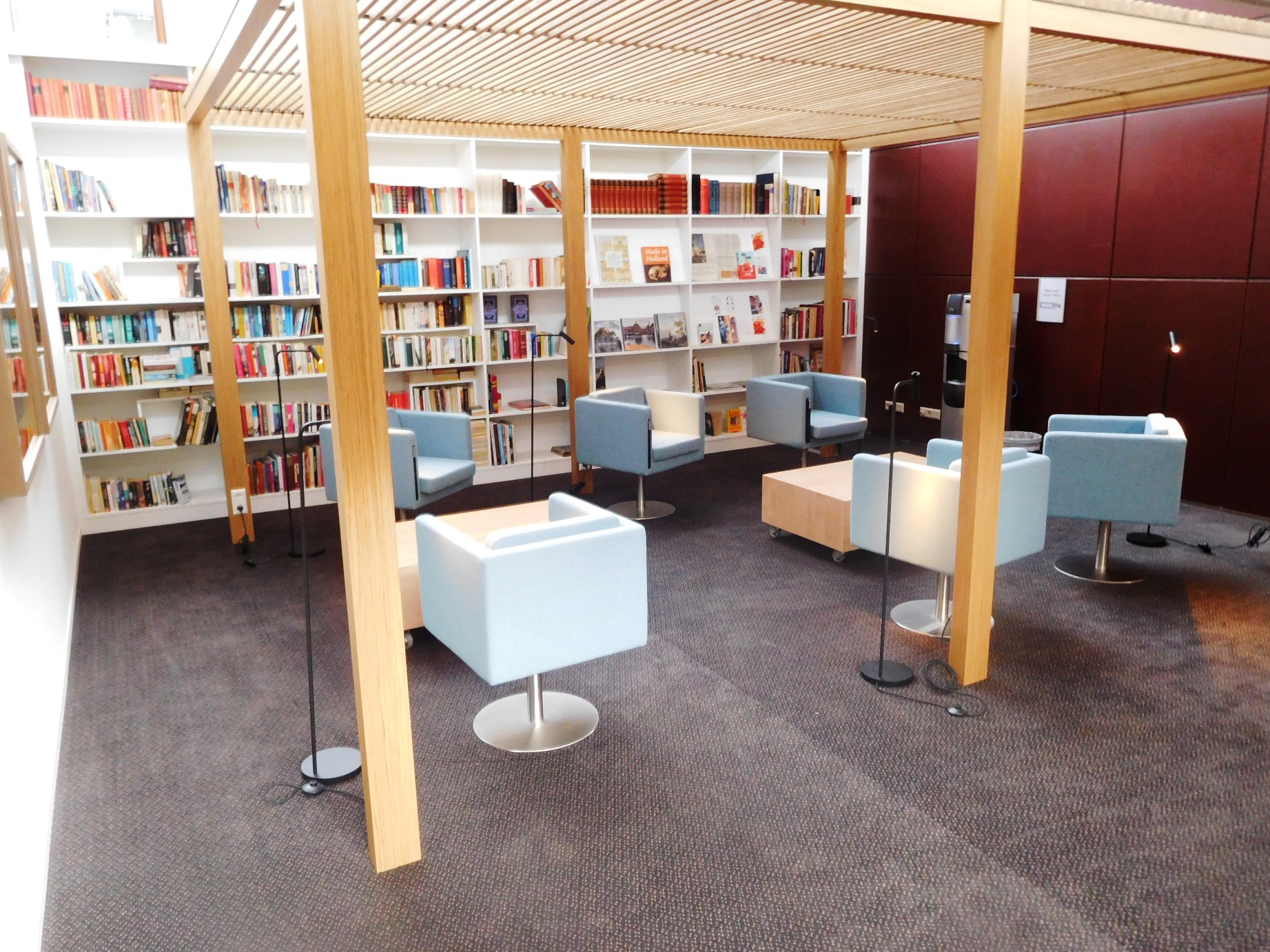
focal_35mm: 25
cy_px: 476
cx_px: 635
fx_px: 917
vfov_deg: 54.9
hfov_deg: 69.4
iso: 400
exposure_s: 1/20
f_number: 3.4
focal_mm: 4.5
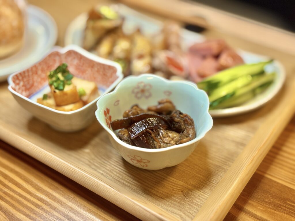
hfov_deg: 36.8
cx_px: 148
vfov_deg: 28.0
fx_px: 443
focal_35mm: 52
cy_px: 110
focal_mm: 5.96
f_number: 1.6
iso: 80
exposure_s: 1/60
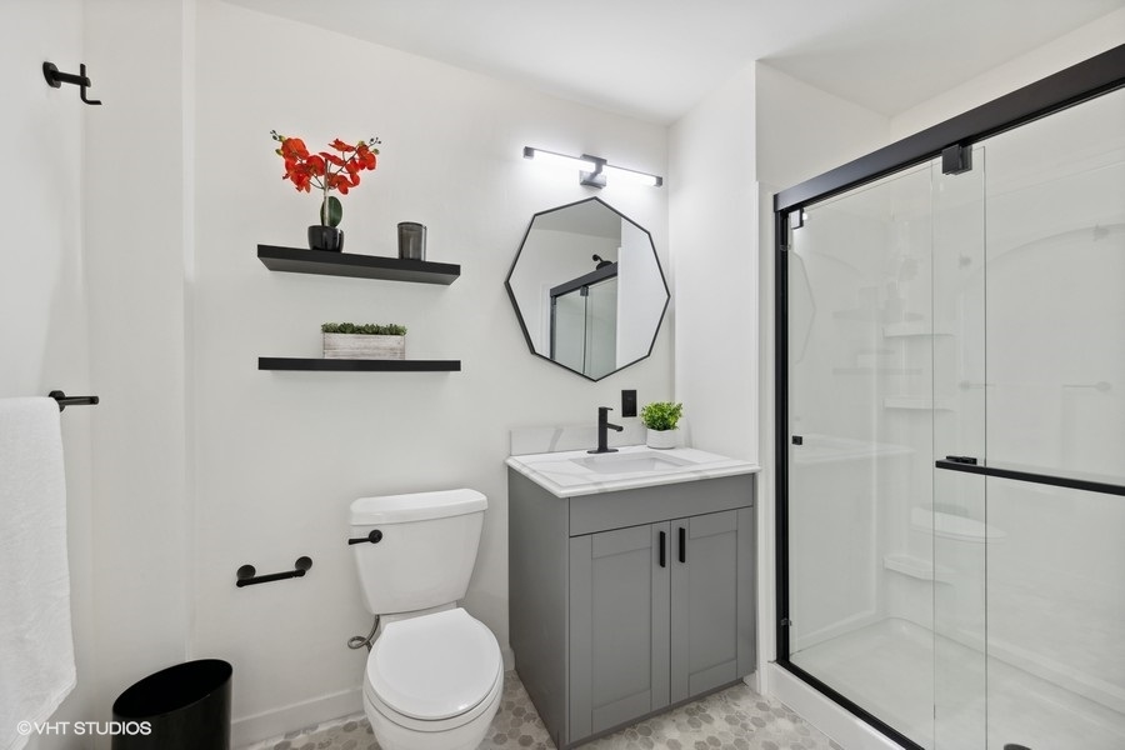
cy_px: 375
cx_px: 562
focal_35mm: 14
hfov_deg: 104.3
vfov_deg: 81.2
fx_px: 437
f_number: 9.5
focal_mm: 14
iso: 200
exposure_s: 1/15
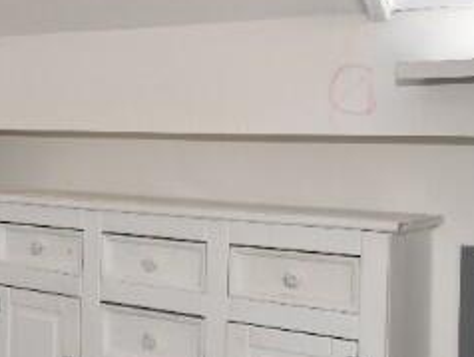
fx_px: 850
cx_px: -102
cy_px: 143
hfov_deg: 27.3
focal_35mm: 62
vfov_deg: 23.7
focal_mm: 10
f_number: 4.5
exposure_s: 1/60
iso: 100
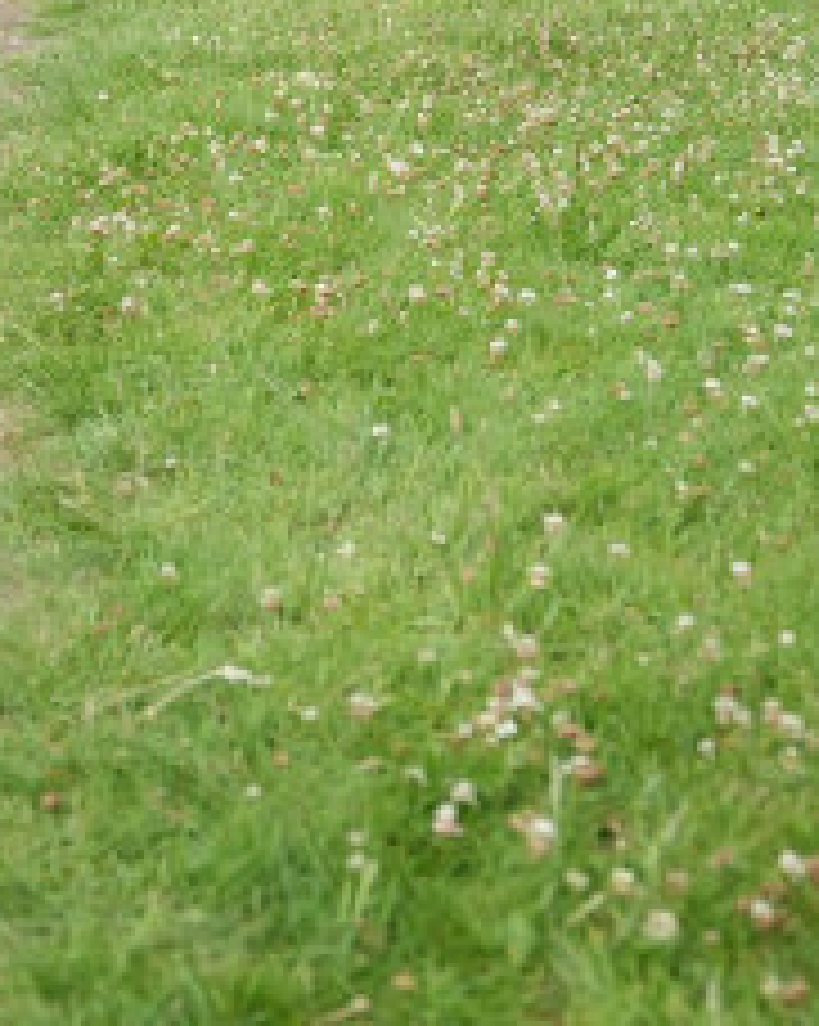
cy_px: -394
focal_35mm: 101
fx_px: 3064
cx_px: -315
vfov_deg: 17.5
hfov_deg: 14.4
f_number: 2.8
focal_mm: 24
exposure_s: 1/2000
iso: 400
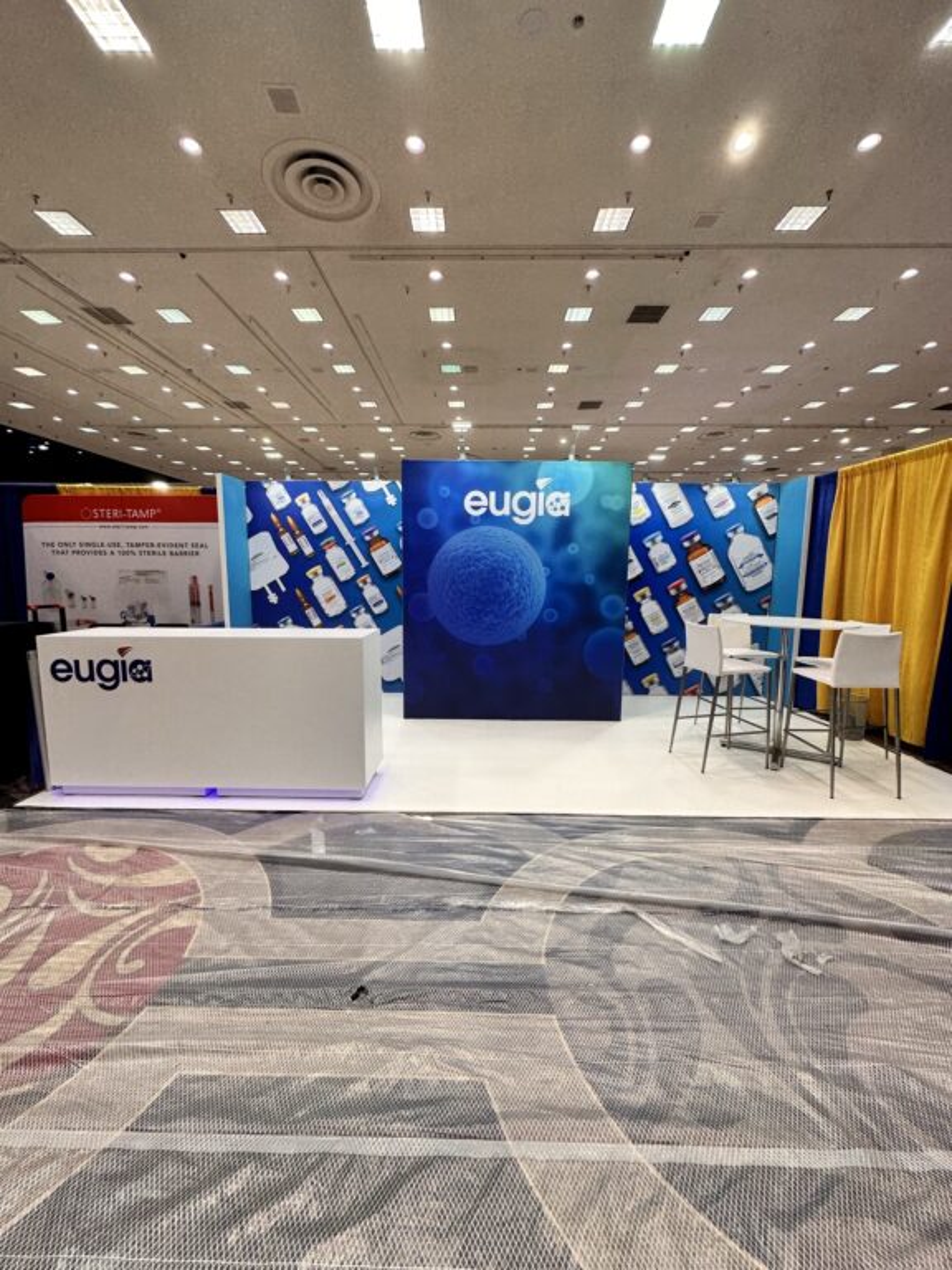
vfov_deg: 102.1
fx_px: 513
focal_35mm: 14
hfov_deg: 85.7
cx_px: 476
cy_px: 635
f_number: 2.2
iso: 80
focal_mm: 2.22
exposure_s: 1/120
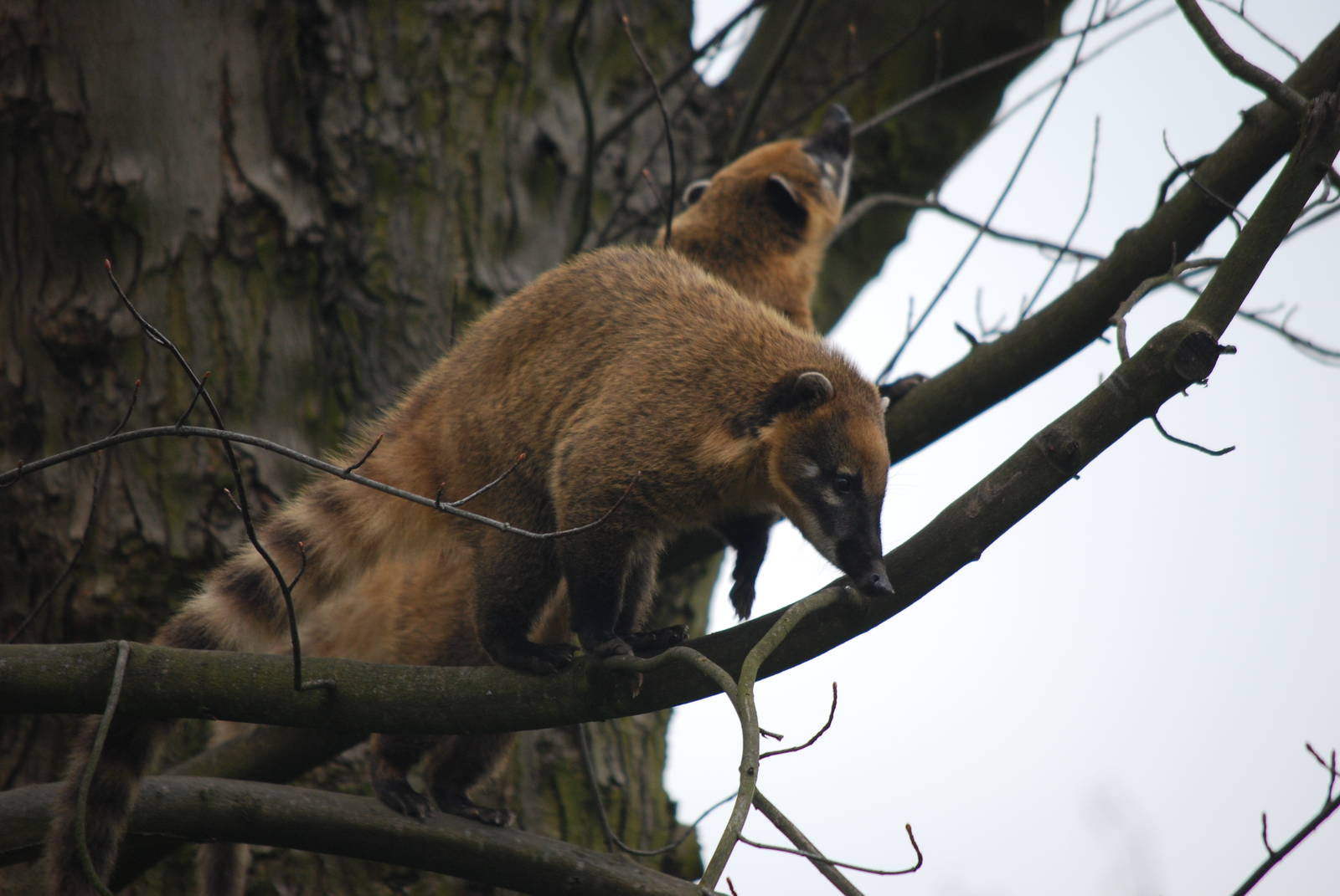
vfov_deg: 4.6
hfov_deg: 6.9
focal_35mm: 300
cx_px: 670
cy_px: 448
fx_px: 11180
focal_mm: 200
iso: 400
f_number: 5.6
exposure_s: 1/125
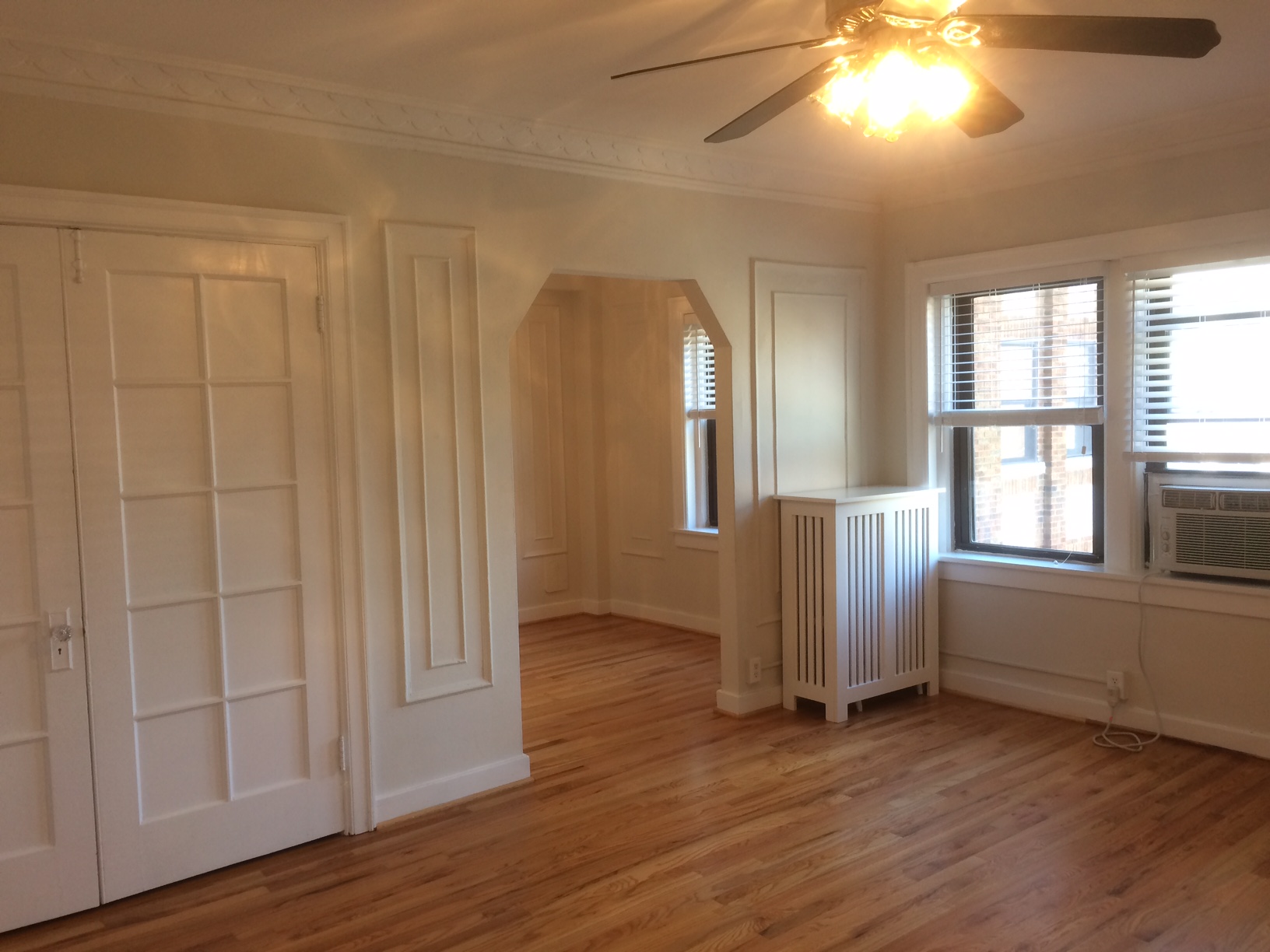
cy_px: 476
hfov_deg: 61.7
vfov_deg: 48.2
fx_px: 1064
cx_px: 635
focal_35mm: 29
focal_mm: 4.15
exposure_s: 1/30
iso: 64
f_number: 2.2
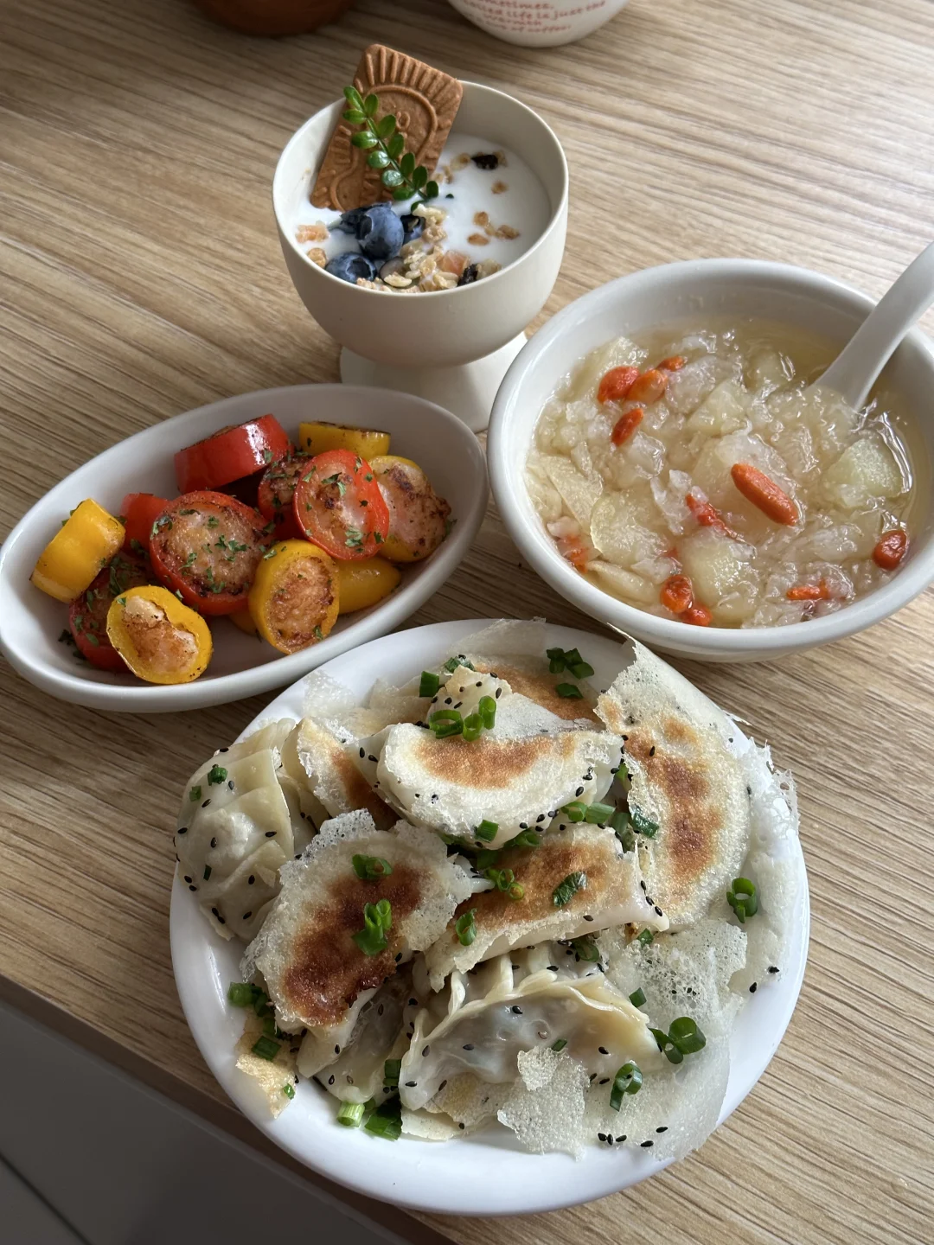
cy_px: 622
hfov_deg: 30.3
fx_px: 1727
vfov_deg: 39.7
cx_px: 467
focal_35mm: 48
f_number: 1.78
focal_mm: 6.86
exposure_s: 1/60
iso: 100
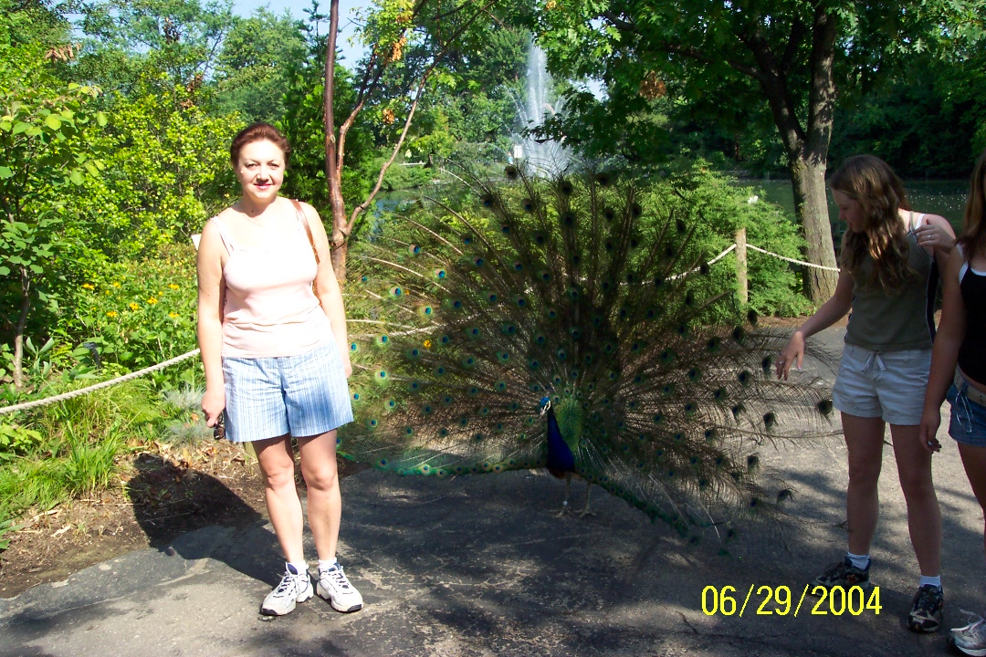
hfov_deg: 50.7
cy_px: 328
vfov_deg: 35.1
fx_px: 1041
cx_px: 493
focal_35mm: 38
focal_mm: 8
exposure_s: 1/350
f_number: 4.8
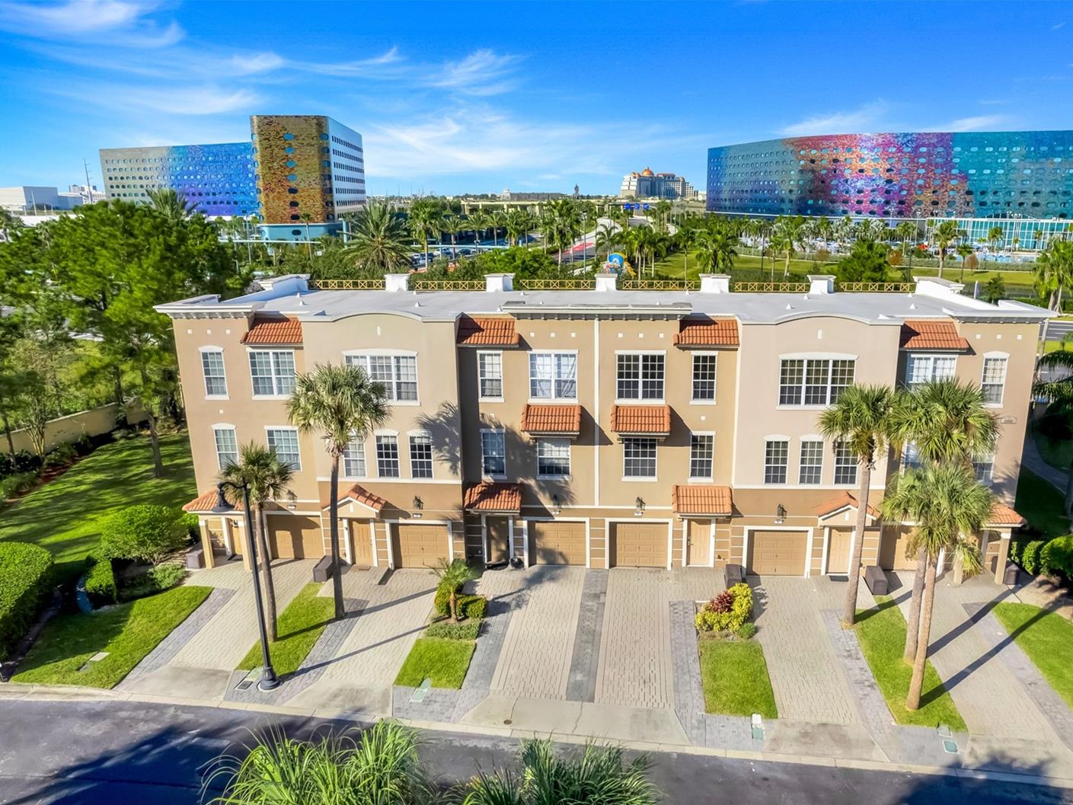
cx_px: 597
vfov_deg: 56.8
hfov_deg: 71.4
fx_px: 744
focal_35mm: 24
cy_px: 405
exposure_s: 1/500
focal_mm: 8.38
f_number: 2.8
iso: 130
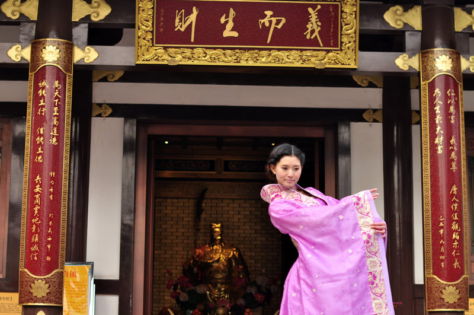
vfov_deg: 18.1
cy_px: 158
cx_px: 237
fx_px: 986
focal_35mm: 75
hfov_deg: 27.0
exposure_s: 1/400
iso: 200
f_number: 2.8
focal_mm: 50
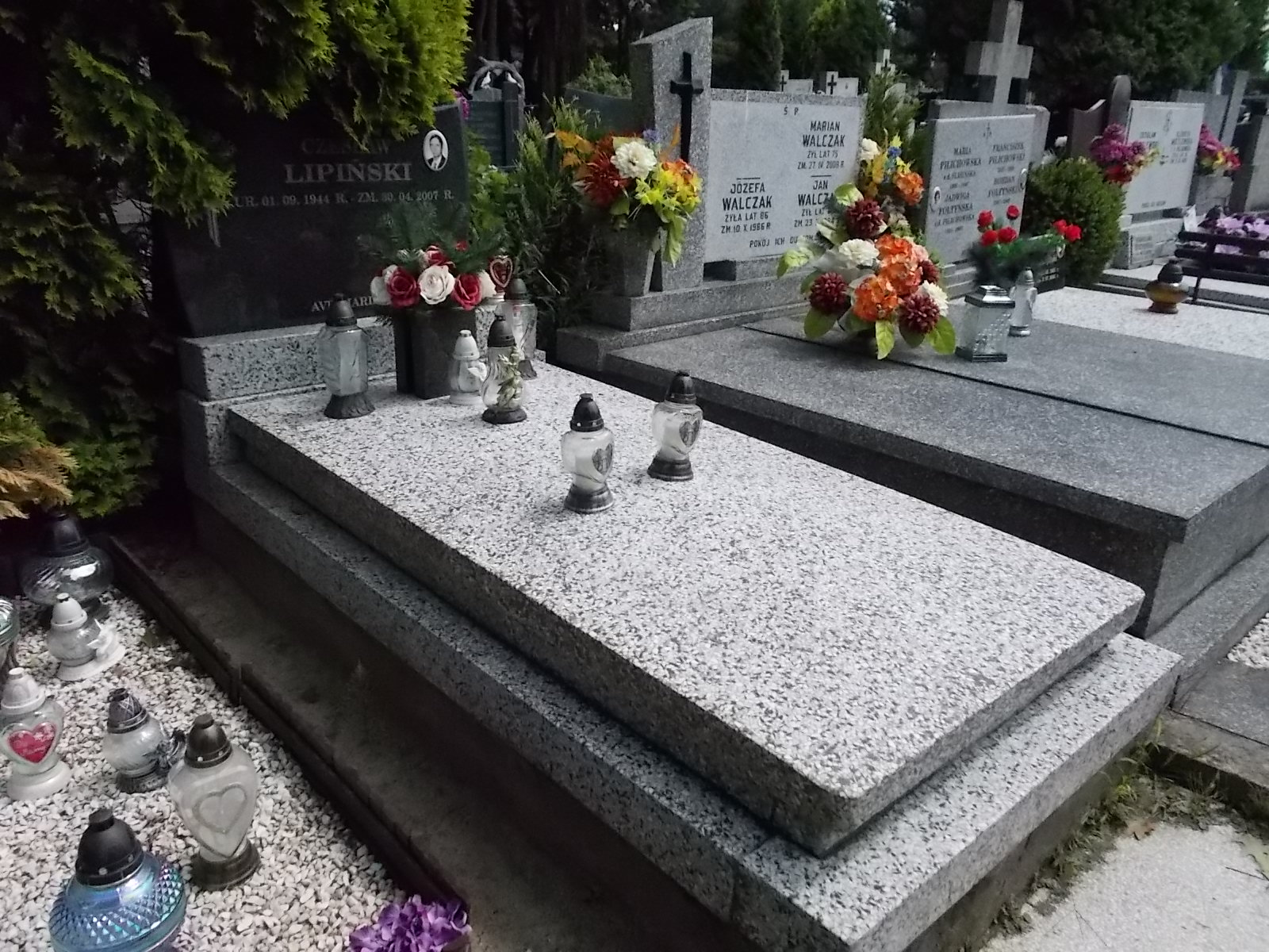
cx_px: 634
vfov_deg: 53.1
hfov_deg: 67.3
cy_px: 476
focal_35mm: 26
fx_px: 953
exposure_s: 1/800
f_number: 8
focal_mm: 4.6
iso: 400
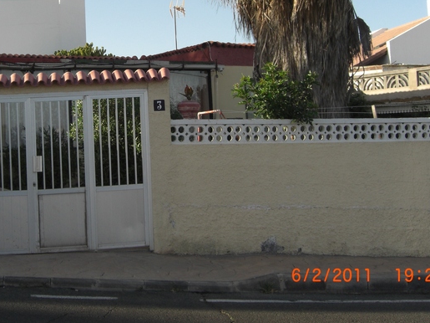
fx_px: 733
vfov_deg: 24.5
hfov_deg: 32.5
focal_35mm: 59
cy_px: 76
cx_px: 151
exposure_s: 1/400
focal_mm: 7.9
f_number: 4
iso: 80
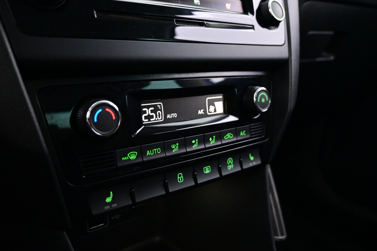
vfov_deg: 44.6
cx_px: 188
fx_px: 306
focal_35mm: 29
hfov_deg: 63.2
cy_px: 126
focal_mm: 19.5
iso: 6400
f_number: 3.8
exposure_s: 1/30
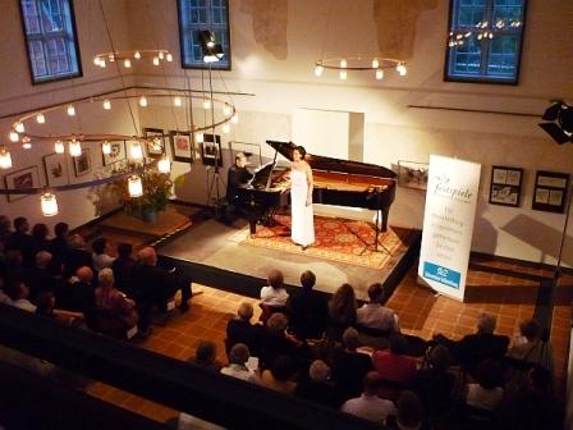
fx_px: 546
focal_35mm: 33
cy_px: 215
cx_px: 286
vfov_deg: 42.9
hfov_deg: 55.4
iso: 800
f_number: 2.8
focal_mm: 5.5
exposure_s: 1/30
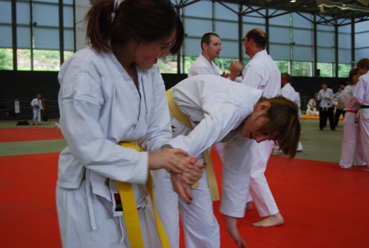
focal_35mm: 45
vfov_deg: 30.0
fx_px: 462
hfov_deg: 43.5
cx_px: 184
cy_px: 124
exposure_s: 1/40
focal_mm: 30
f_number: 4.2
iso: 200
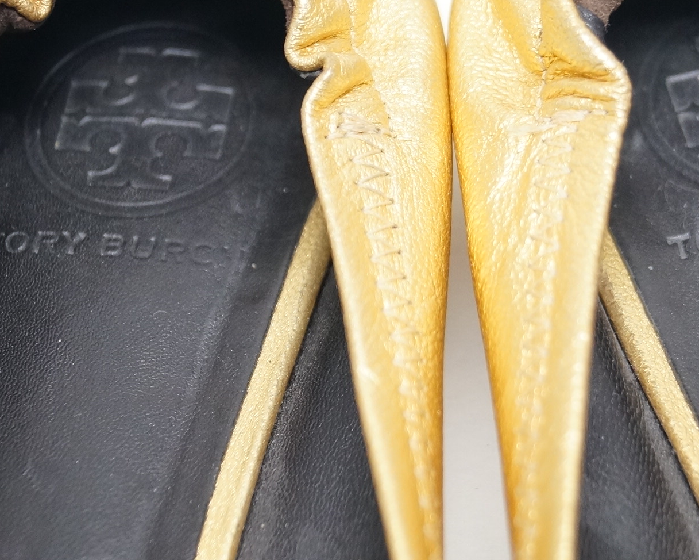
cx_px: 462
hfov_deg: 19.3
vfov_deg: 15.5
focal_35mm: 99
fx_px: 2047
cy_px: 128
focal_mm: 35
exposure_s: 1/60
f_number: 4.5
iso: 1250
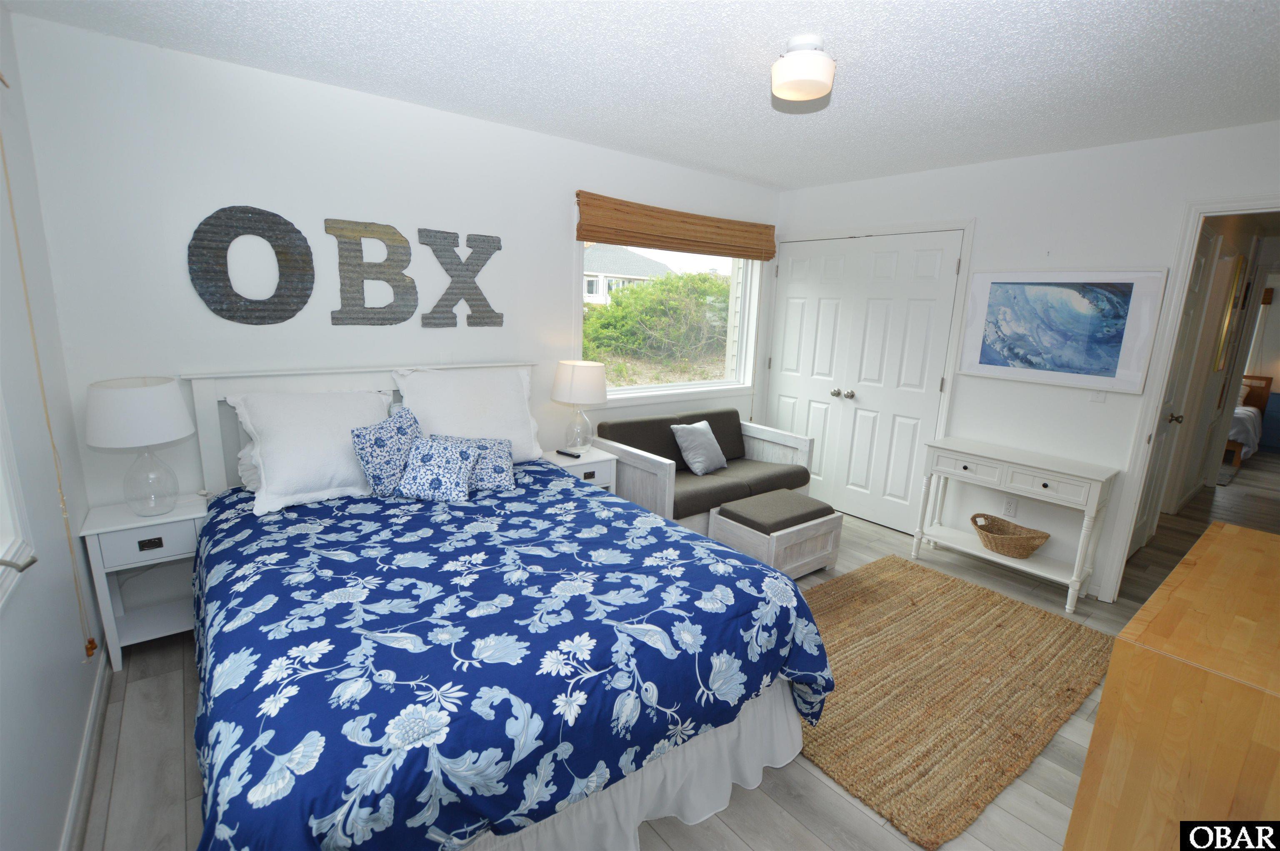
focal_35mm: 15
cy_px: 426
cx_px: 640
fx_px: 533
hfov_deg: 100.4
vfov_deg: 77.2
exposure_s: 1/125
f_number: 5.6
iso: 280
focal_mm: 10
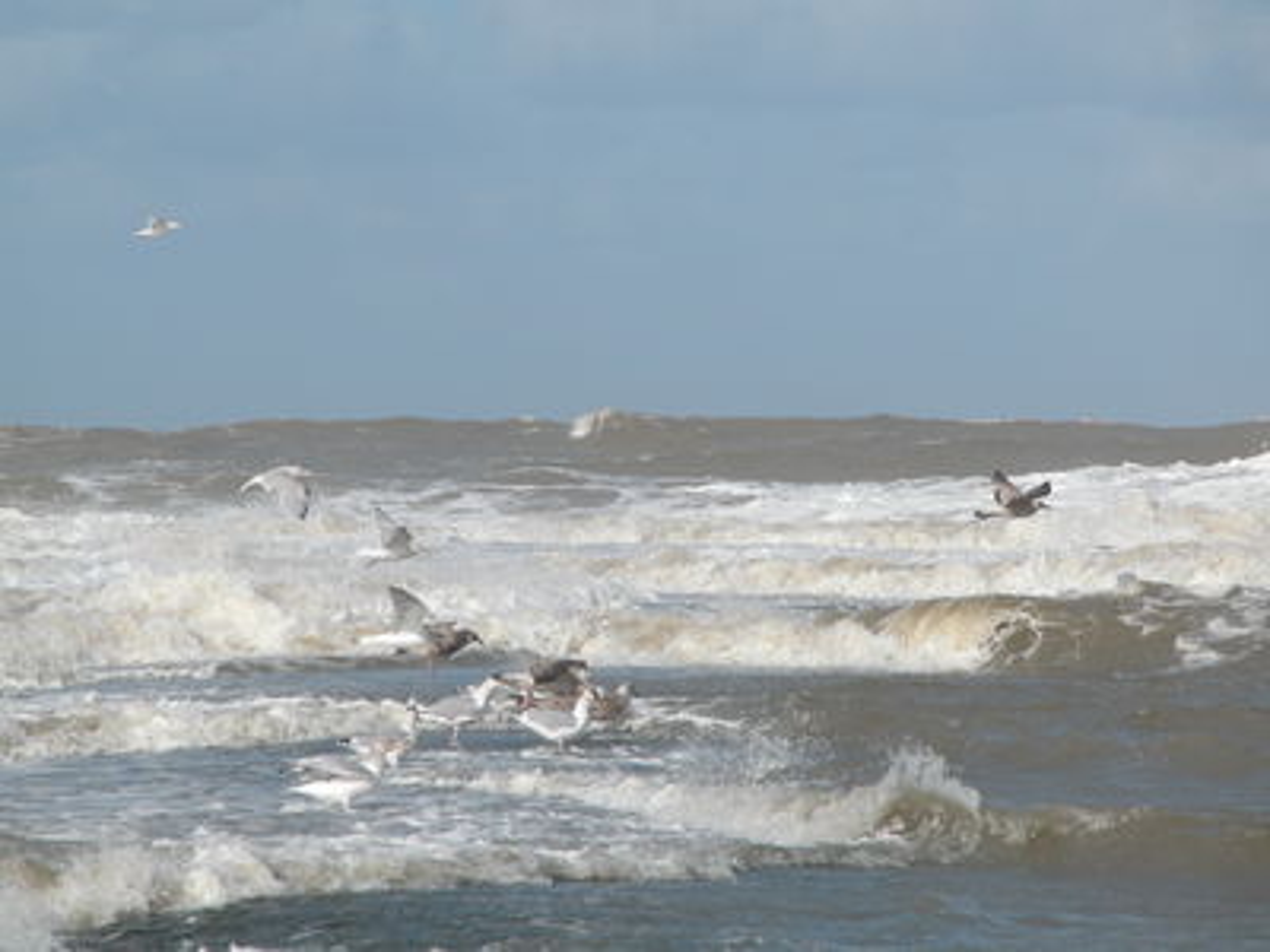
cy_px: 476
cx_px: 635
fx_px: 10126
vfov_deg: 5.4
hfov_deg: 7.2
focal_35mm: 276
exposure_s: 1/526
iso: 100
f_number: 6.6
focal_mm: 71.2
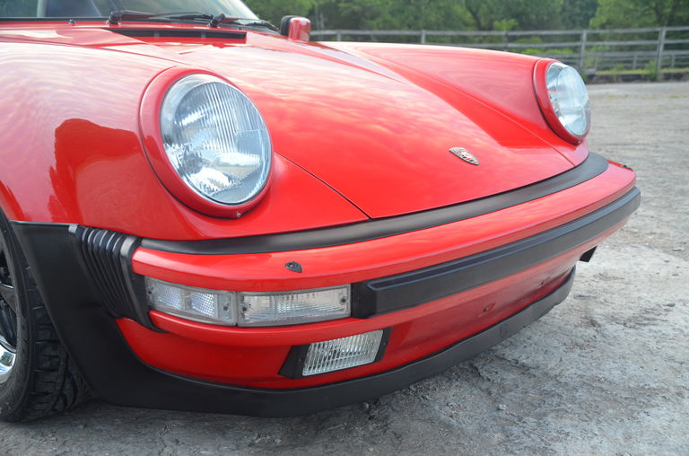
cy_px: 228
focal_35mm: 36
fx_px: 687
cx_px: 344
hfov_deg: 53.2
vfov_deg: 36.7
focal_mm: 24
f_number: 3.8
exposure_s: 1/60
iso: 800
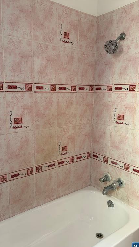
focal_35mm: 29
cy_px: 125
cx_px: 57
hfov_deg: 40.0
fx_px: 190
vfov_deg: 66.1
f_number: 1.6
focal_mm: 5.96
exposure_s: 1/60
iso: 100
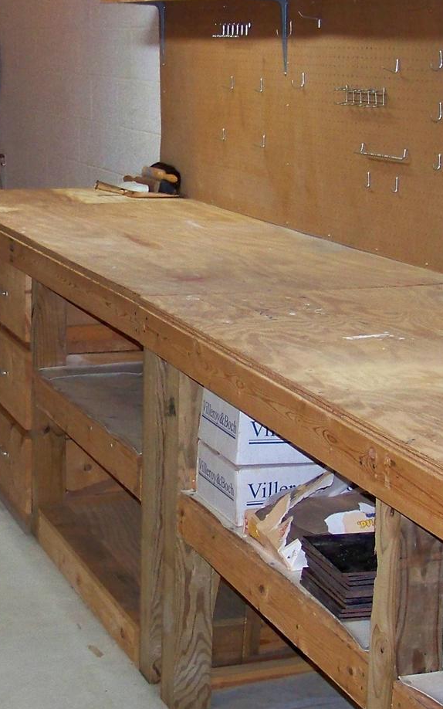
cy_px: 340
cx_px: 75
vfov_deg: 26.5
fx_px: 1506
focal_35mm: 78
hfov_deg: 16.6
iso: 200
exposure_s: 1/30
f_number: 2.8
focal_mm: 5.85
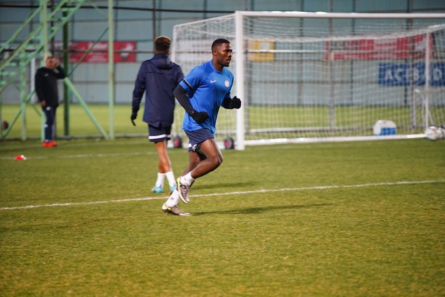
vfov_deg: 7.4
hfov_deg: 11.1
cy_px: 148
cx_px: 222
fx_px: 2287
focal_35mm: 185
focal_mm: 185
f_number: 2.8
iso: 3200
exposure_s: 1/200
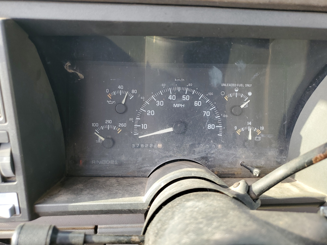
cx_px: 164
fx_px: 246
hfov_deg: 67.3
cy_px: 122
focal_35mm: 26
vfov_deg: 53.1
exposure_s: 1/159
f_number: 1.5
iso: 50
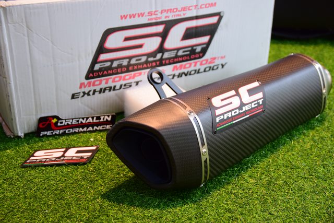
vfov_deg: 23.8
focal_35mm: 57
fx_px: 529
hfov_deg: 35.0
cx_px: 167
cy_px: 112
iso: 800
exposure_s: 1/30
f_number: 3.5
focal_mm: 38
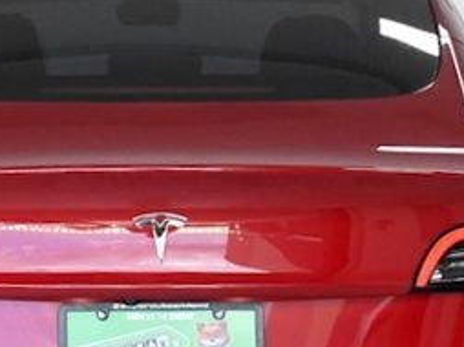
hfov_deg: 14.9
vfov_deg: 11.2
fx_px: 1768
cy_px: 242
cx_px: 177
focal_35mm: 132
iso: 2500
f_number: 4.5
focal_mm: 23
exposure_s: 1/1600
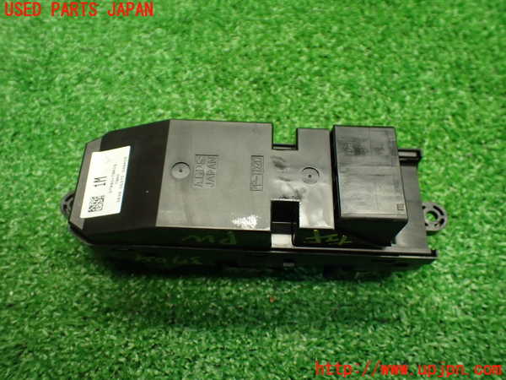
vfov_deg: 46.8
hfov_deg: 60.0
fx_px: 439
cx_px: 253
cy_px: 190
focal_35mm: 30
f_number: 2.3
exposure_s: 1/125
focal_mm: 5.4
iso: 640
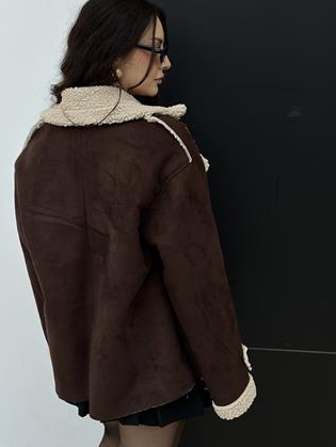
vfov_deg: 31.5
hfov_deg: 24.0
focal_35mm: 61
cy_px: 168
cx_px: 135
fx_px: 788
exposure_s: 1/60
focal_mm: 6.86
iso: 160
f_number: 1.78
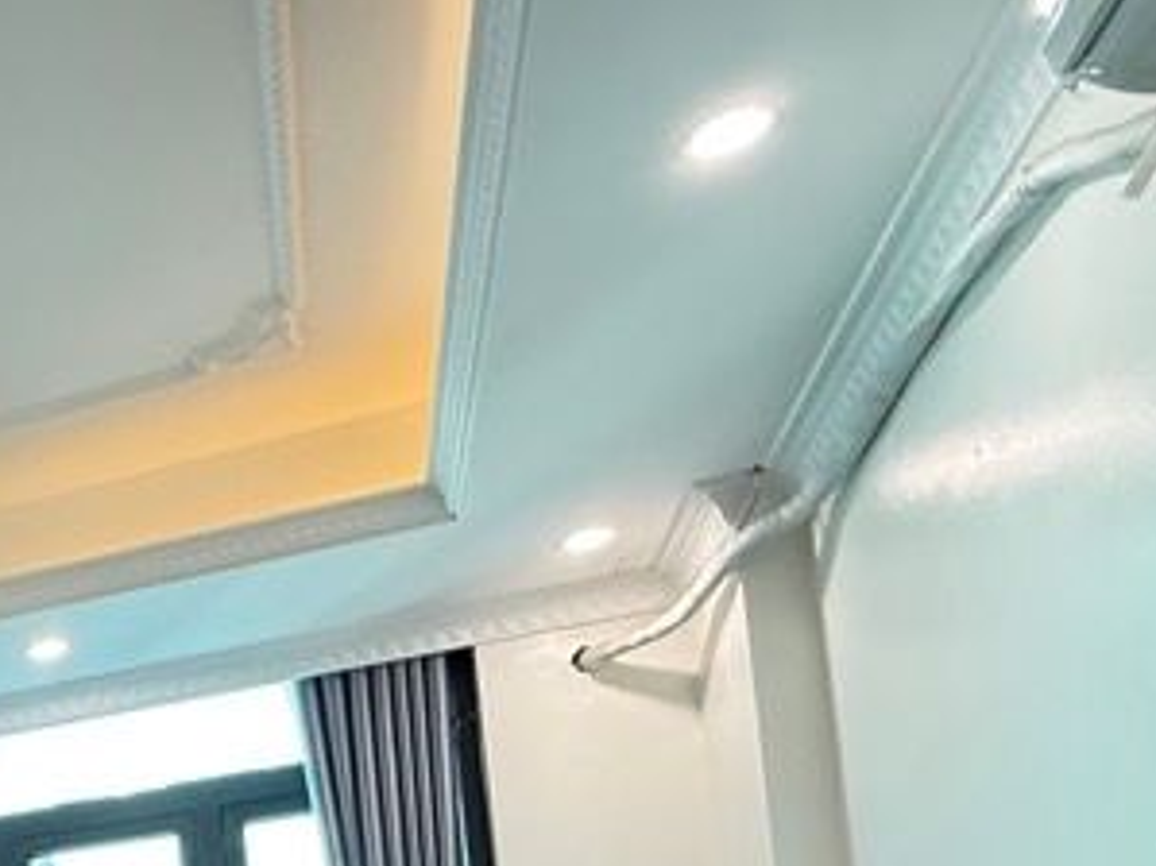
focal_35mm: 48
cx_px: -360
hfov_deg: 30.8
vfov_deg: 25.7
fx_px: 1602
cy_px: 1144
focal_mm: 2.22
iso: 200
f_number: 2.2
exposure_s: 1/50
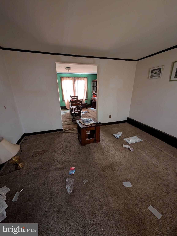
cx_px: 88
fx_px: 82
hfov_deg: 94.6
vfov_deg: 110.5
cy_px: 118
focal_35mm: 12
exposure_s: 1/23.8
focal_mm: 2.02
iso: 159
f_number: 1.7
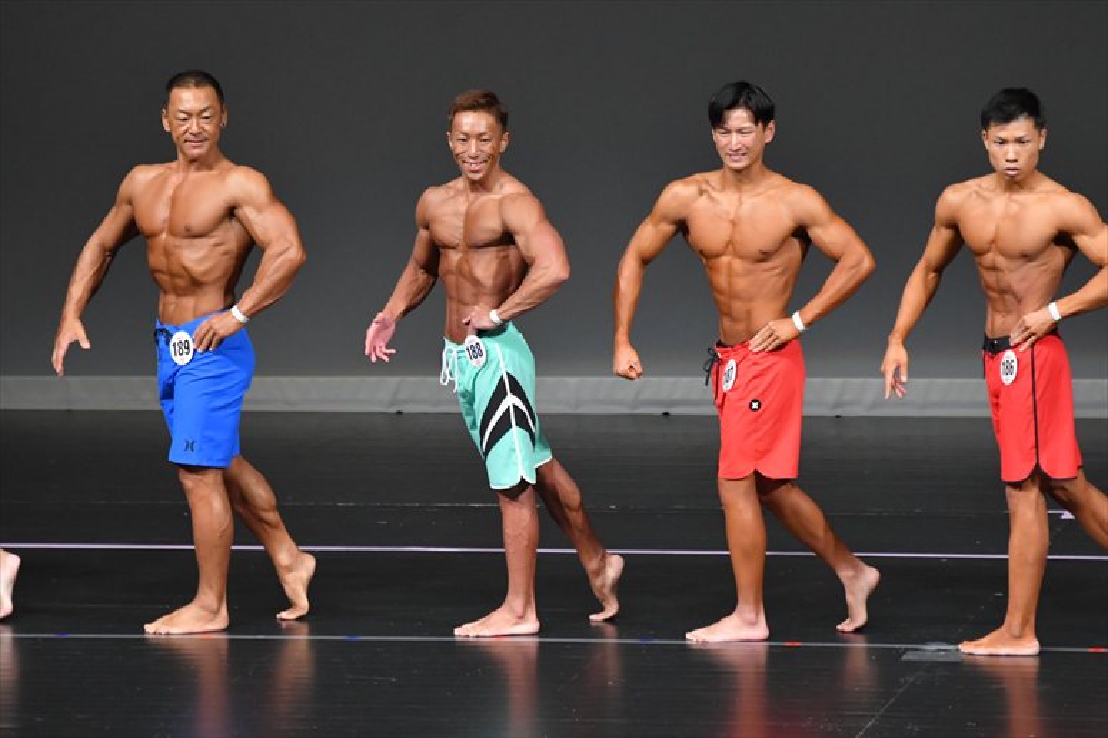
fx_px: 9690
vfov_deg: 4.4
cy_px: 369
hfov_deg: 6.5
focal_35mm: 315
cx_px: 554
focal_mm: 210
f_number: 5.6
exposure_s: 1/400
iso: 4000
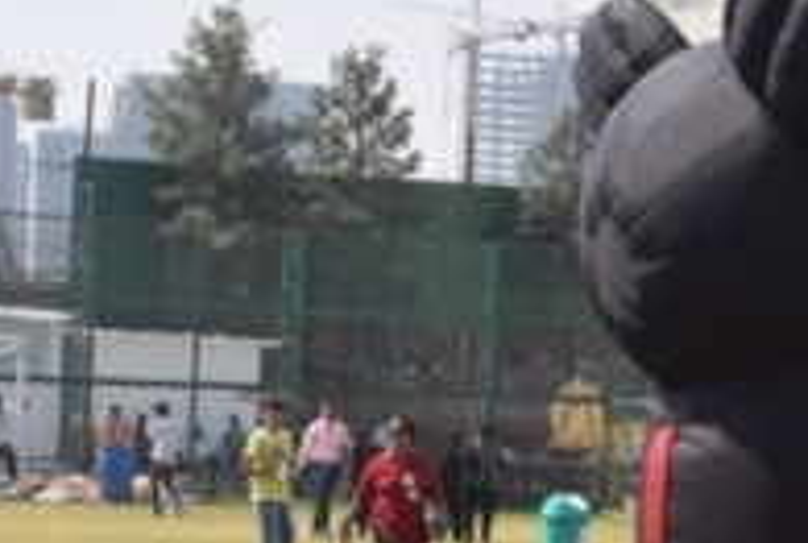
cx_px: 1144
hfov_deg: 8.9
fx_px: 5084
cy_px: 605
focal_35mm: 226
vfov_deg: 6.1
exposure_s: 1/320
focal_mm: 46
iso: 200
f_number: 9
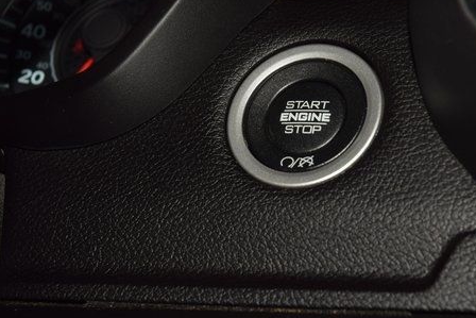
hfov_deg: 13.7
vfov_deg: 9.2
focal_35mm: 150
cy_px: 129
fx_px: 1984
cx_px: 304
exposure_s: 1/125
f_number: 8
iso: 100
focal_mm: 70
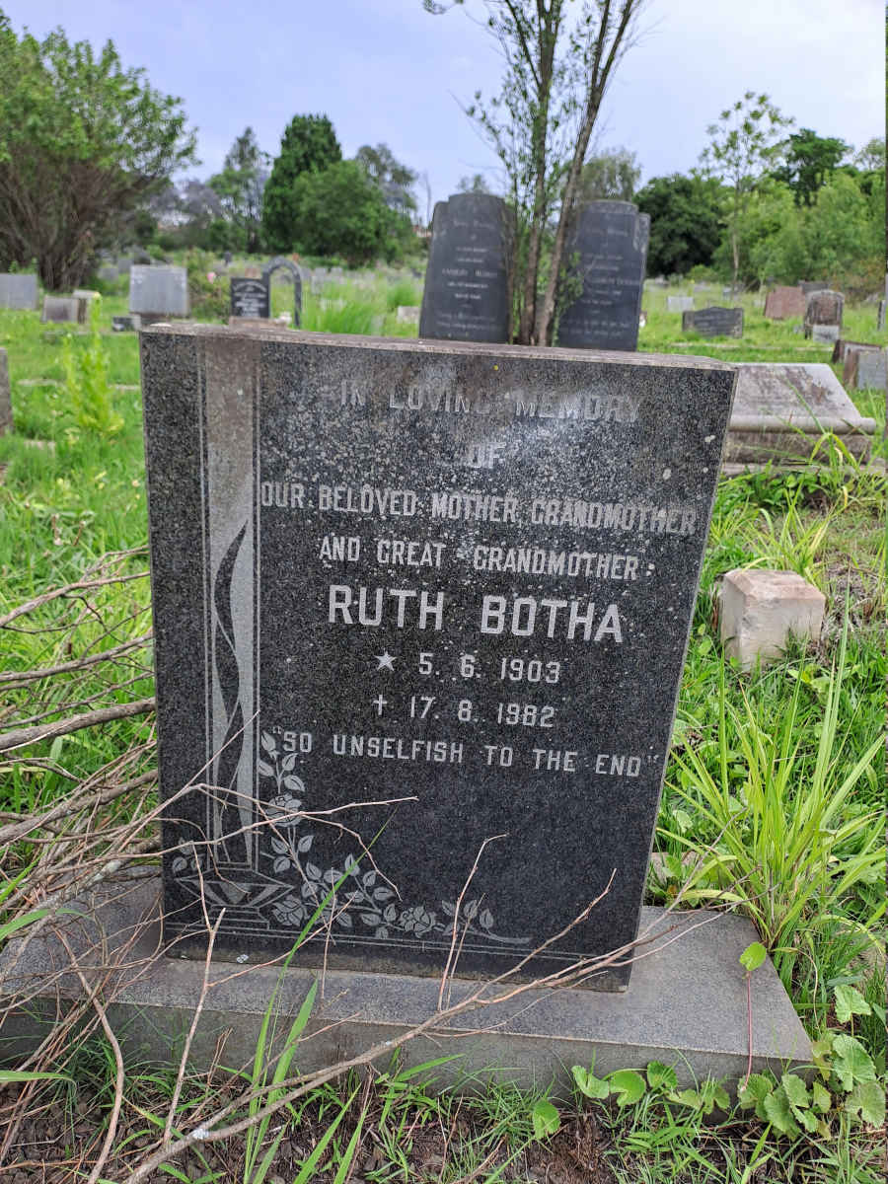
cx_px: 444
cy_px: 592
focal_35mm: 25
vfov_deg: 69.4
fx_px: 855
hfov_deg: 54.9
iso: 32
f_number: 1.8
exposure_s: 1/204
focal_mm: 4.65
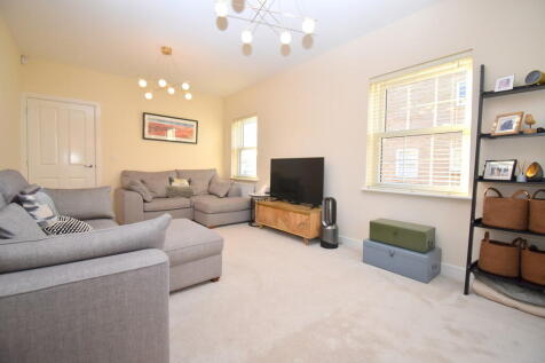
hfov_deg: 100.4
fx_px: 227
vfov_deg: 77.3
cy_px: 182
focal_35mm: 15
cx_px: 272
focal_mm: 10
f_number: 5
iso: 560
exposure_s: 1/200
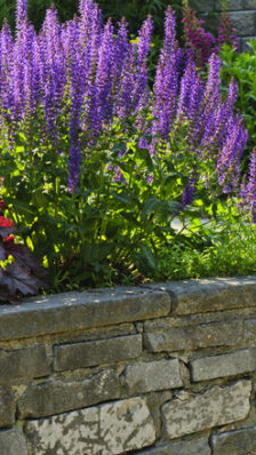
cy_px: 193
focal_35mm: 105
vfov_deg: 20.3
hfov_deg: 11.3
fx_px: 1267
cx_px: 310
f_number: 5.6
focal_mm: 52
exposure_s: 1/80
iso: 200
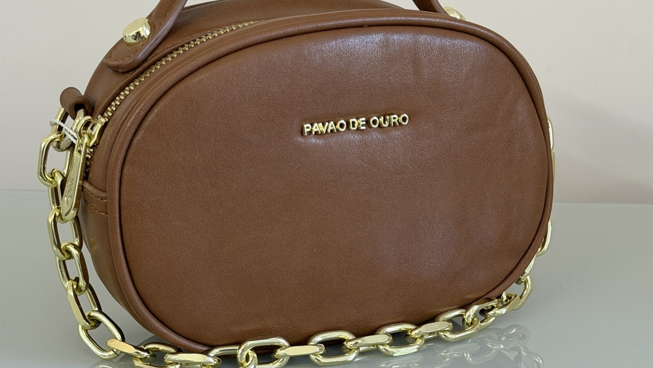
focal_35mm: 70
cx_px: 328
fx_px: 1212
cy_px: 159
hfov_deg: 30.1
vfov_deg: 17.2
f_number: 1.78
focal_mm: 6.76
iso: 250
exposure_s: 1/40
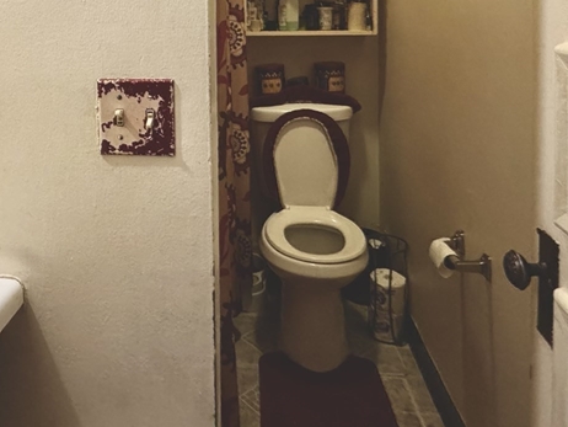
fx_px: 509
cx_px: 182
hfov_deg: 56.9
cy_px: 38
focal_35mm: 31
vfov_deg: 41.6
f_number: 2.2
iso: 800
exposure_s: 1/60
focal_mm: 2.22
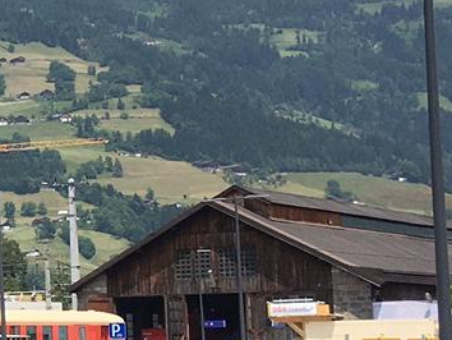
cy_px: 212
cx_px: -474
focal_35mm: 131
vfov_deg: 11.3
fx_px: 1712
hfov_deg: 12.9
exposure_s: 1/2079
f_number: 2.2
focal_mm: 4.15
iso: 25
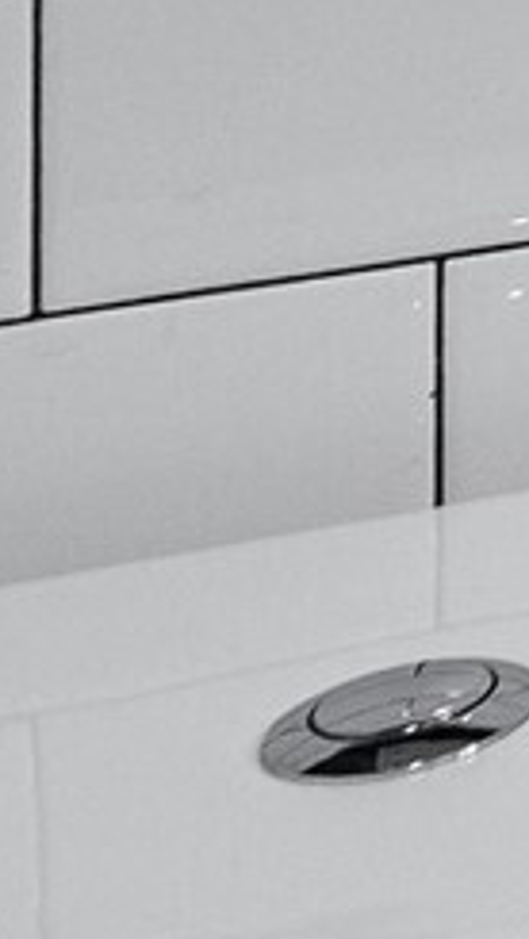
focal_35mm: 138
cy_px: -939
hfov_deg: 5.7
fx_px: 3438
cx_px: 2800
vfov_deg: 13.4
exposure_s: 1/60
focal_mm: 19
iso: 320
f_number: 7.1
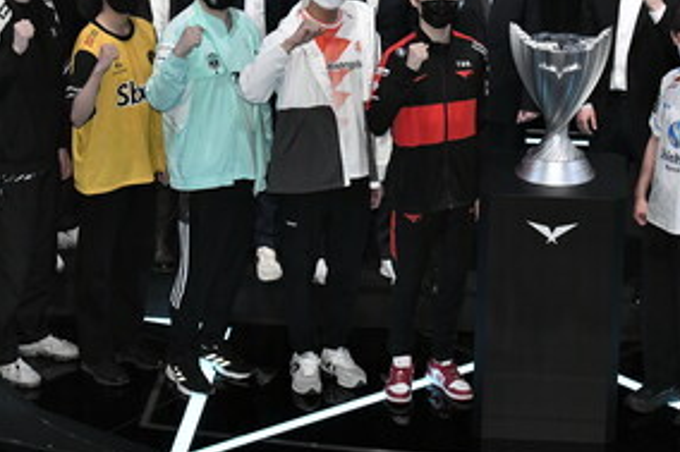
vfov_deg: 9.2
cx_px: 563
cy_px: 38
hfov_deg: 13.8
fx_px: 2794
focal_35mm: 148
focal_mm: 70
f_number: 5.6
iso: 3200
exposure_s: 1/320
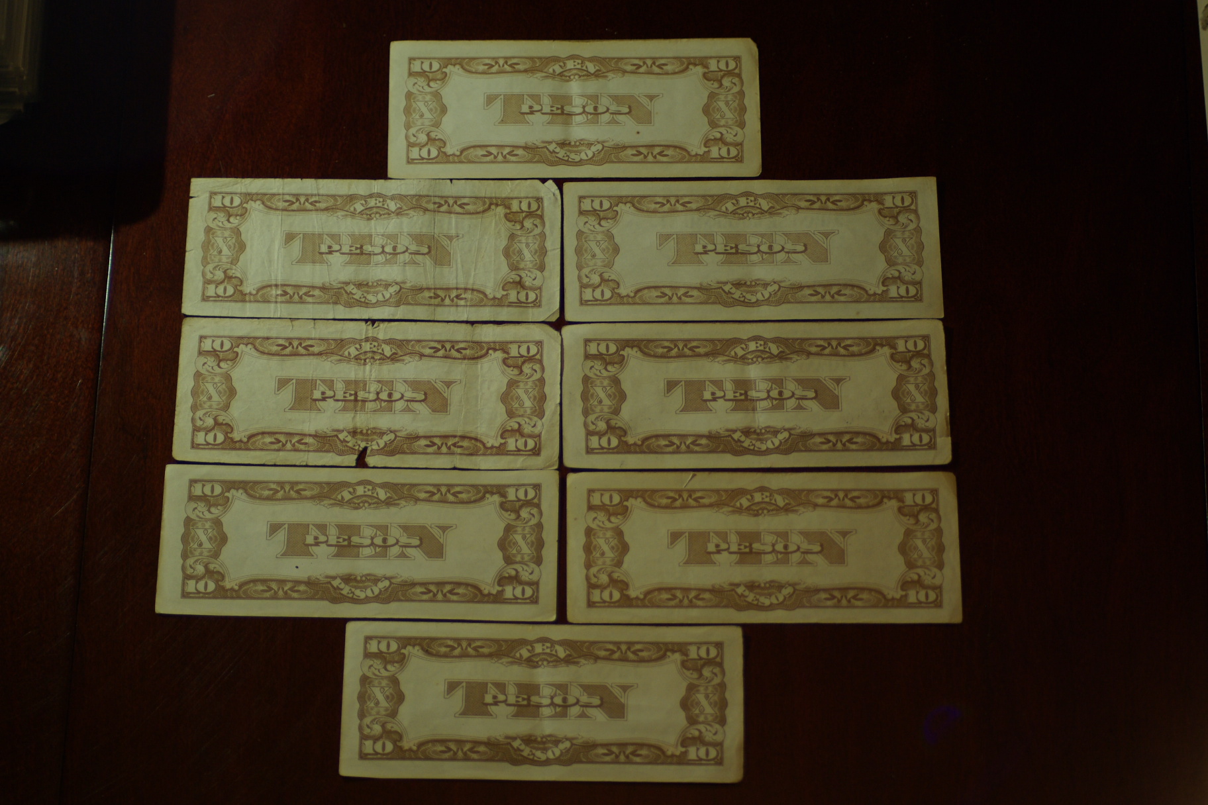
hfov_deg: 17.5
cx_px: 604
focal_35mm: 117
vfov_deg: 11.7
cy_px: 402
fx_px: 3926
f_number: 4
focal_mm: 78
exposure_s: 1/90
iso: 200
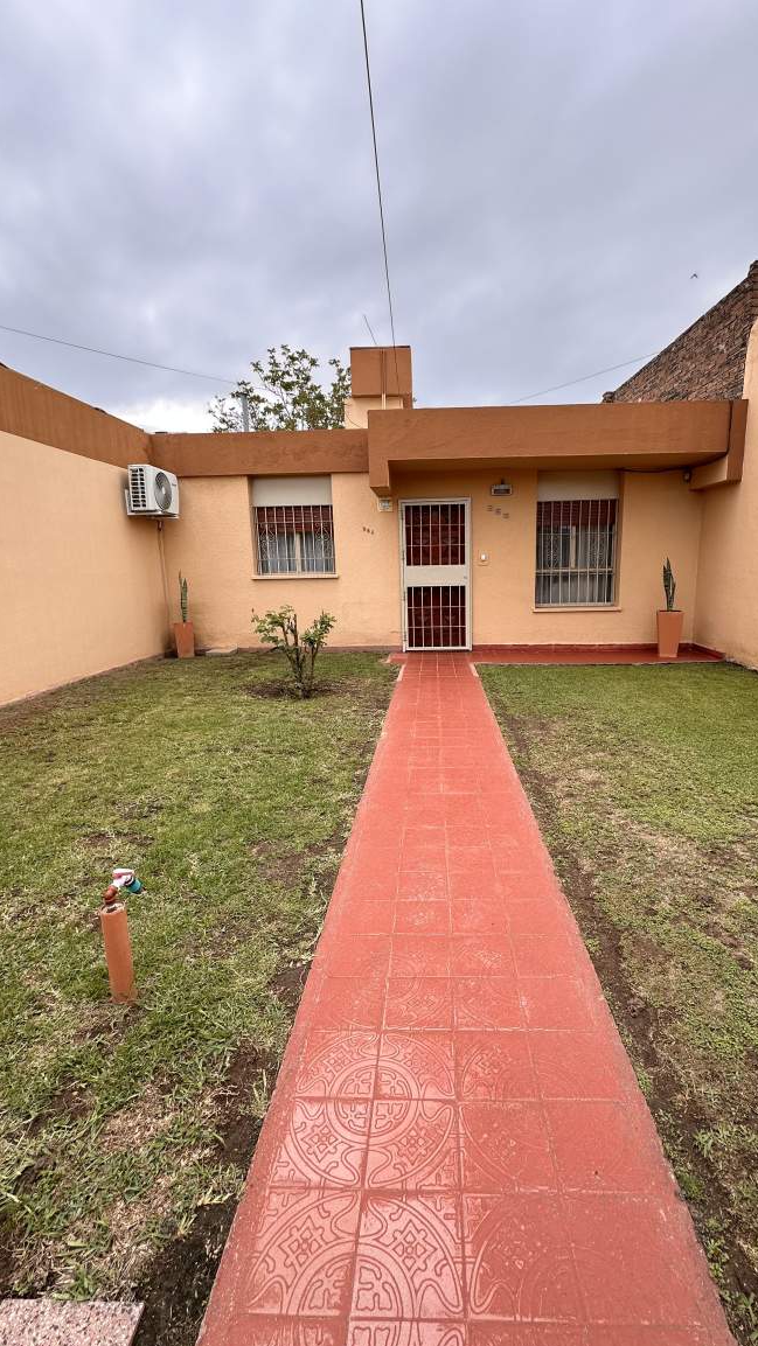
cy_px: 668
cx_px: 414
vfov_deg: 99.4
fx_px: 571
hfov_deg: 67.0
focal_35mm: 16
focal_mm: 2.22
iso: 40
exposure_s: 1/370
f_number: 2.2
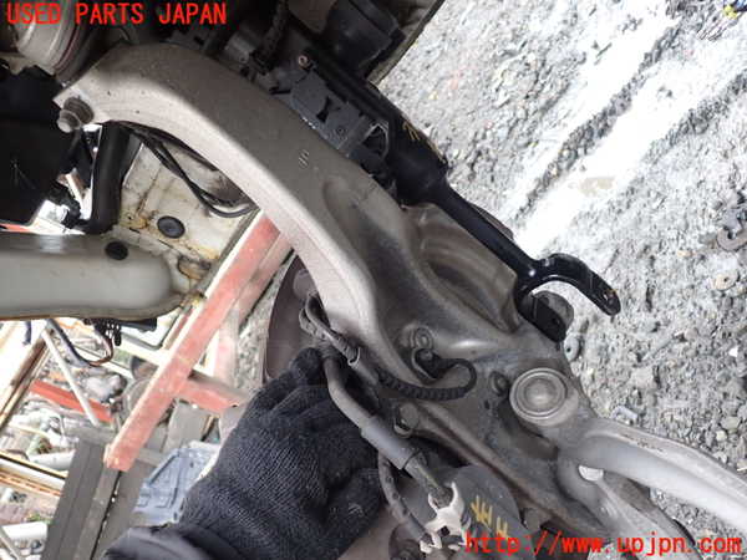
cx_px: 374
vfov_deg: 46.8
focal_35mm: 30
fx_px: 647
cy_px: 280
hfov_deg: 60.0
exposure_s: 1/40
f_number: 2.3
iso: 200
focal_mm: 5.4
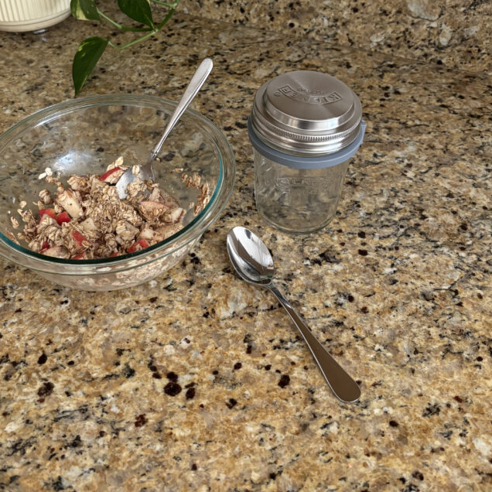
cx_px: 199
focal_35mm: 37
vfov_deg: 44.1
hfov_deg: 44.7
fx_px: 595
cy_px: 153
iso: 500
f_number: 1.6
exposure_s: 1/43
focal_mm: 5.96
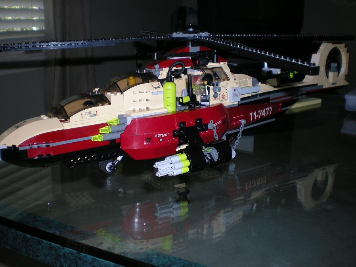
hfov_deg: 47.8
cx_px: 175
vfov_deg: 36.8
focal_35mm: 39
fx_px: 401
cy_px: 135
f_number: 3.1
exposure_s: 1/60
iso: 64
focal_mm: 6.3
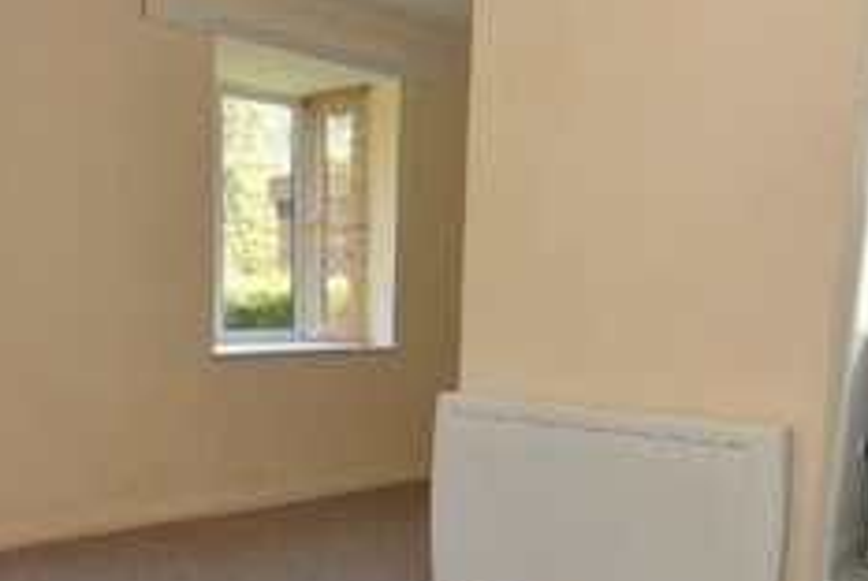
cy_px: 499
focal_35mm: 42
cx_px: 339
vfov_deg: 30.8
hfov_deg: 46.0
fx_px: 1014
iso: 220
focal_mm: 14
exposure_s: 1/60
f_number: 4
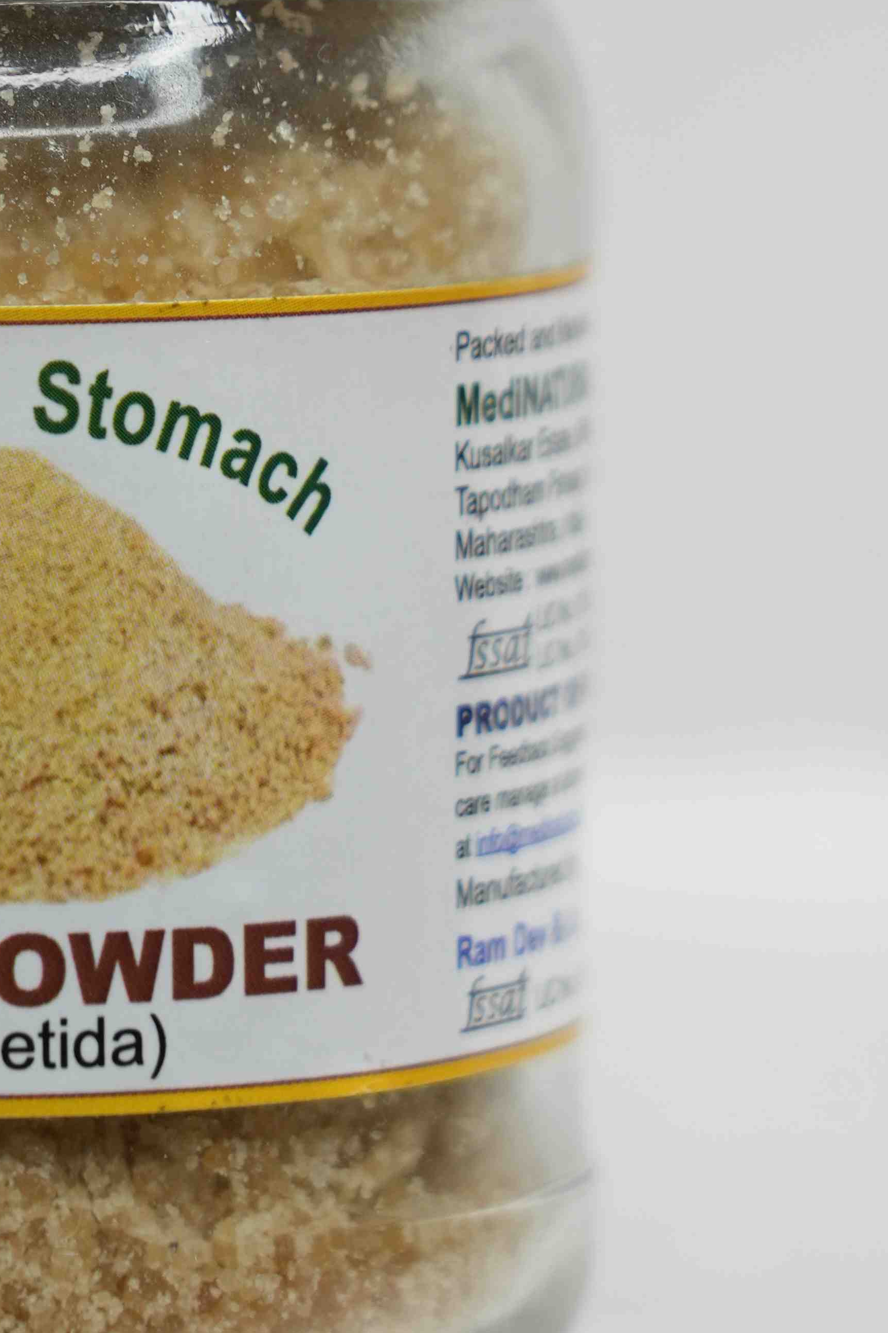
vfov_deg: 7.2
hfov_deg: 4.8
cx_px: -49
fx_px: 10509
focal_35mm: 284
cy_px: 43
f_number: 5.6
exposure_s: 1/60
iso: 250
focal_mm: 105
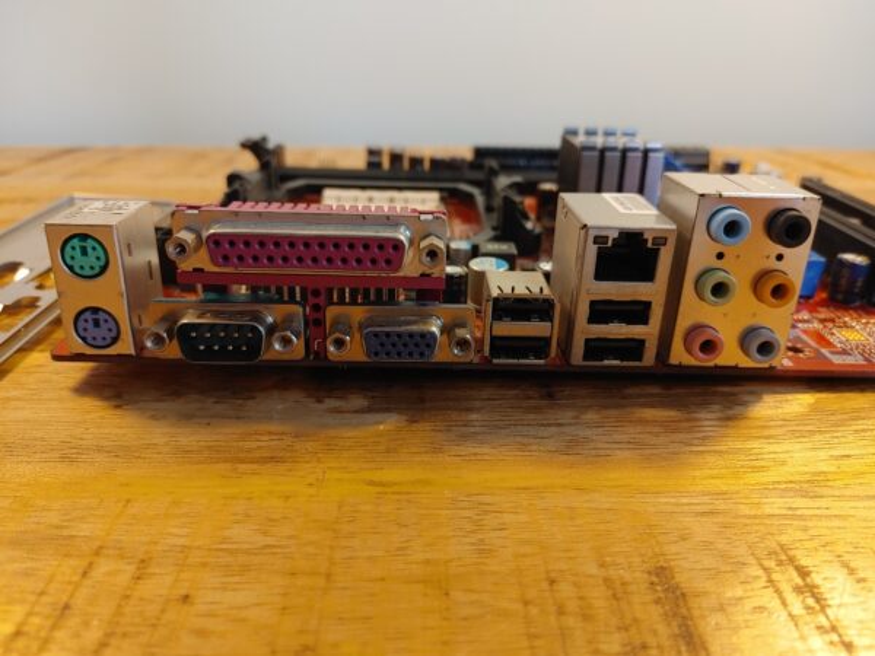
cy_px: 328
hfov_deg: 67.3
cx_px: 438
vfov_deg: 53.1
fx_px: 657
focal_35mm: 26
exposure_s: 1/100
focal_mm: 4.81
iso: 200
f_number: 1.8
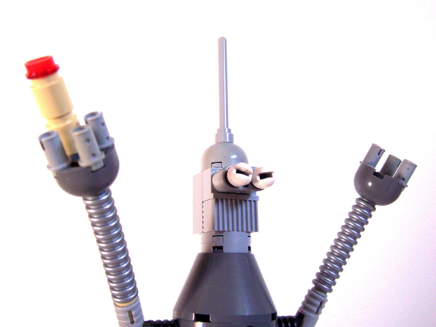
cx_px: 218
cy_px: 164
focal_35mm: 39
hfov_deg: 47.9
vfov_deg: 36.8
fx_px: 491
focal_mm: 6.4
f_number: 3.9
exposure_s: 1/30
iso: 100
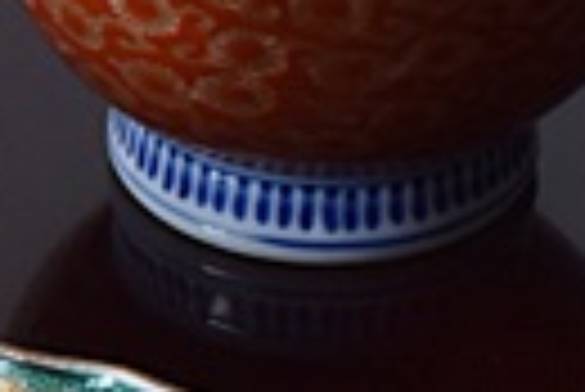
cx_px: -346
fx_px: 9297
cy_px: 302
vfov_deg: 2.4
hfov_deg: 3.6
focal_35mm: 571
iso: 400
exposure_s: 1/5
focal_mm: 55
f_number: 8
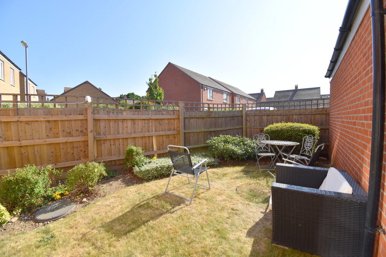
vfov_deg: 77.3
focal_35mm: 15
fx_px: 161
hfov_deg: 100.4
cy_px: 128
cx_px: 193
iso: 125
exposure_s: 1/250
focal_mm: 10
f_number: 8
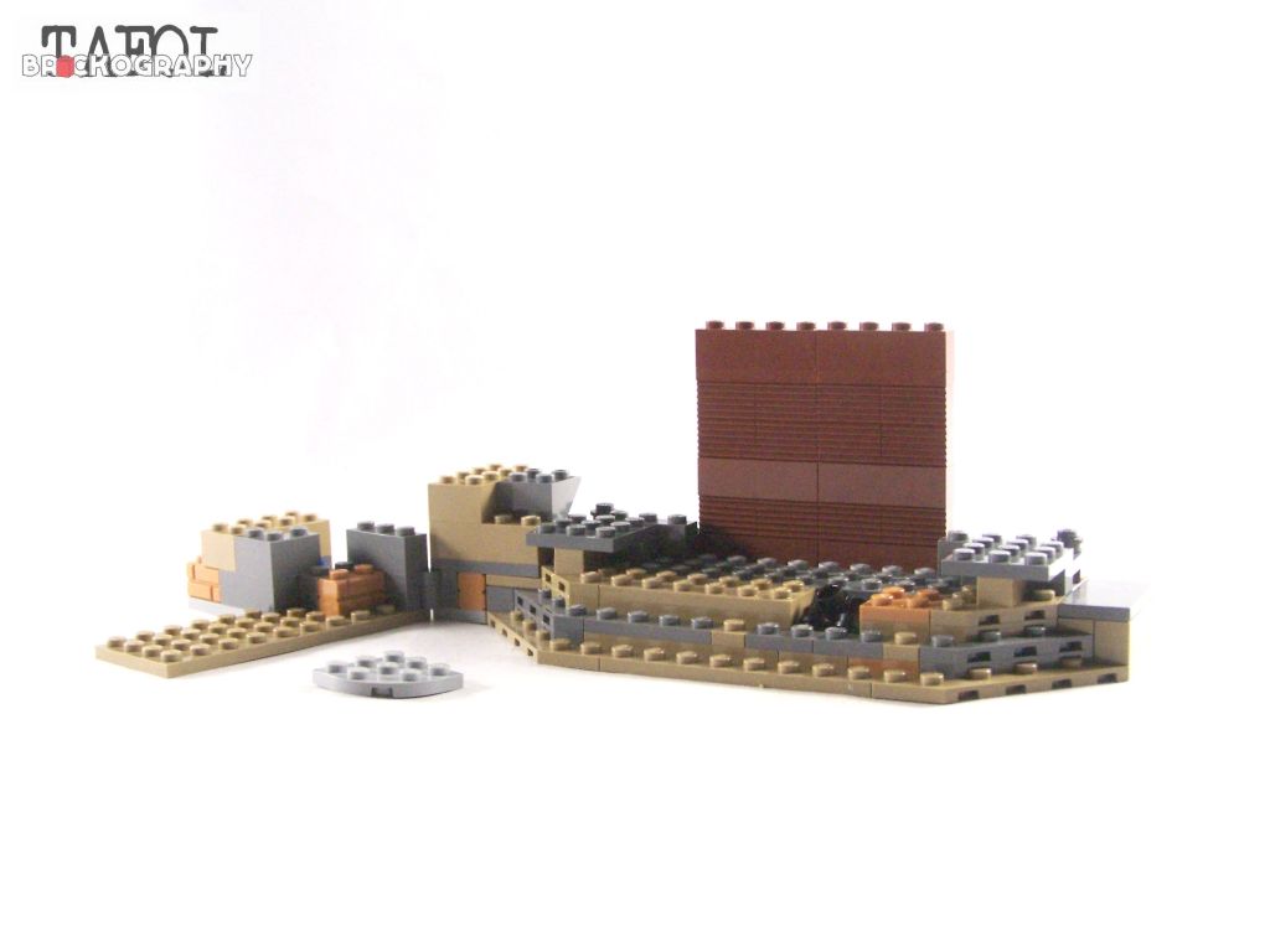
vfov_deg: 28.6
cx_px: 635
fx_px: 1871
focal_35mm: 51
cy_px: 476
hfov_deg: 37.5
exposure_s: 1/60
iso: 400
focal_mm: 8.5
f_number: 4
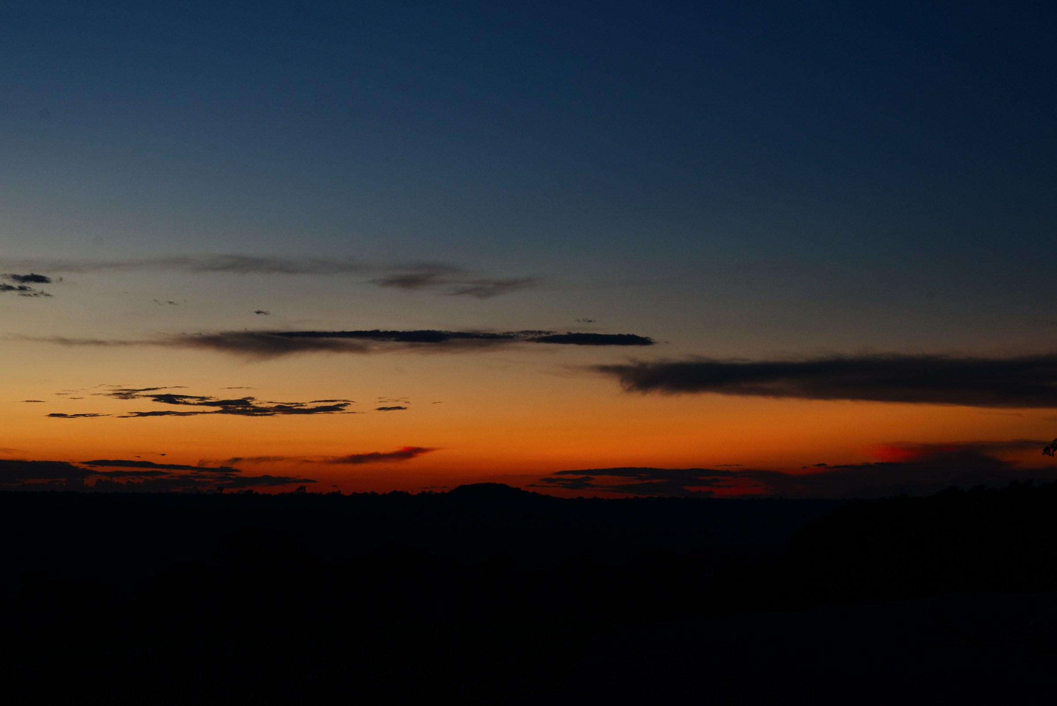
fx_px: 2496
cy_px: 353
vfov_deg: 16.1
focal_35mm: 85
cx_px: 528
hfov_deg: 23.9
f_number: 6.7
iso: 800
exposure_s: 1/30
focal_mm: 85
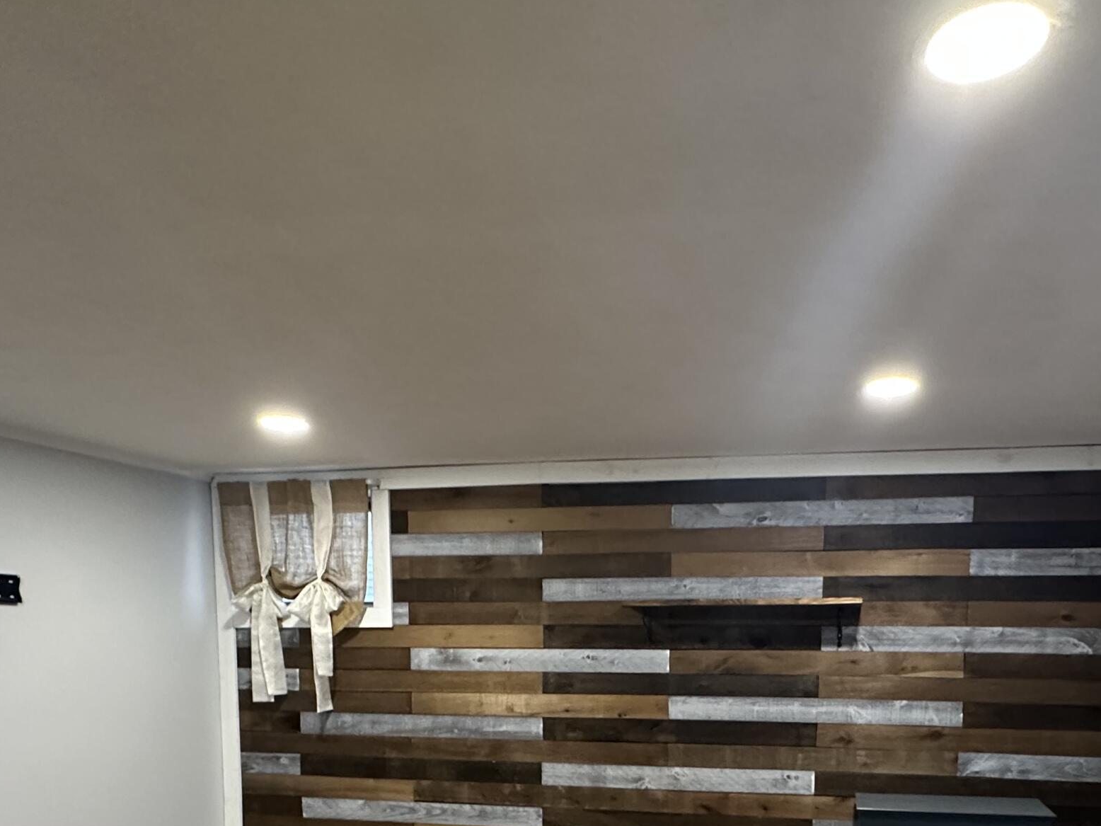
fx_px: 859
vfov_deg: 46.3
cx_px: 669
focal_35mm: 27
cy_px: 747
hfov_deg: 64.6
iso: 500
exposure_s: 1/60
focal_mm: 2.22
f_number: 2.2
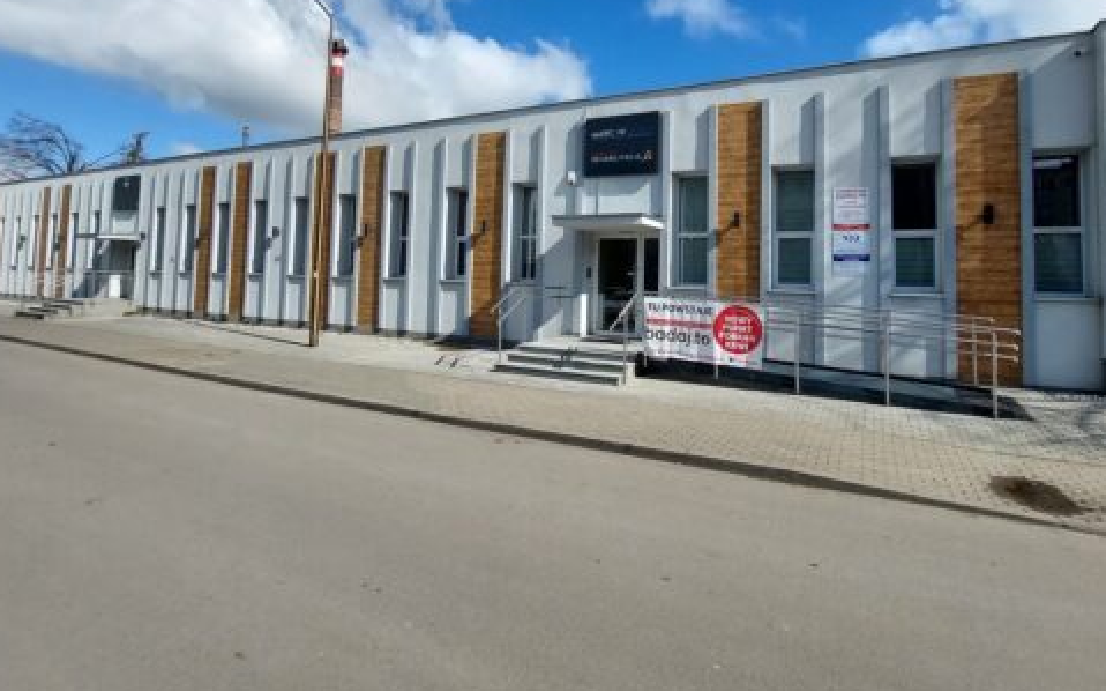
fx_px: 512
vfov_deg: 66.8
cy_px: 255
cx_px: 581
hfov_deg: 94.3
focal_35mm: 17
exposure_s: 1/2026
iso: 50
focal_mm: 1.74
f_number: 2.2
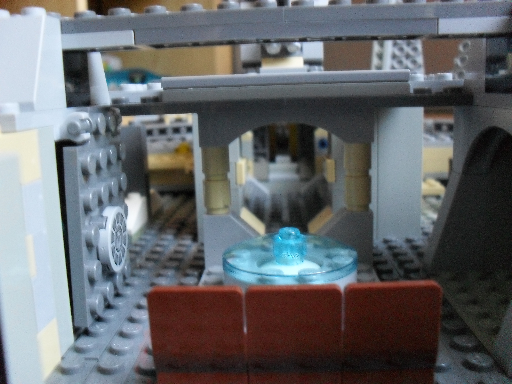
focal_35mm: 35
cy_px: 192
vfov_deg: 40.7
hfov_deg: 52.6
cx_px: 256
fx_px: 518
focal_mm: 6.3
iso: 400
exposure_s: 1/15
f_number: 3.2
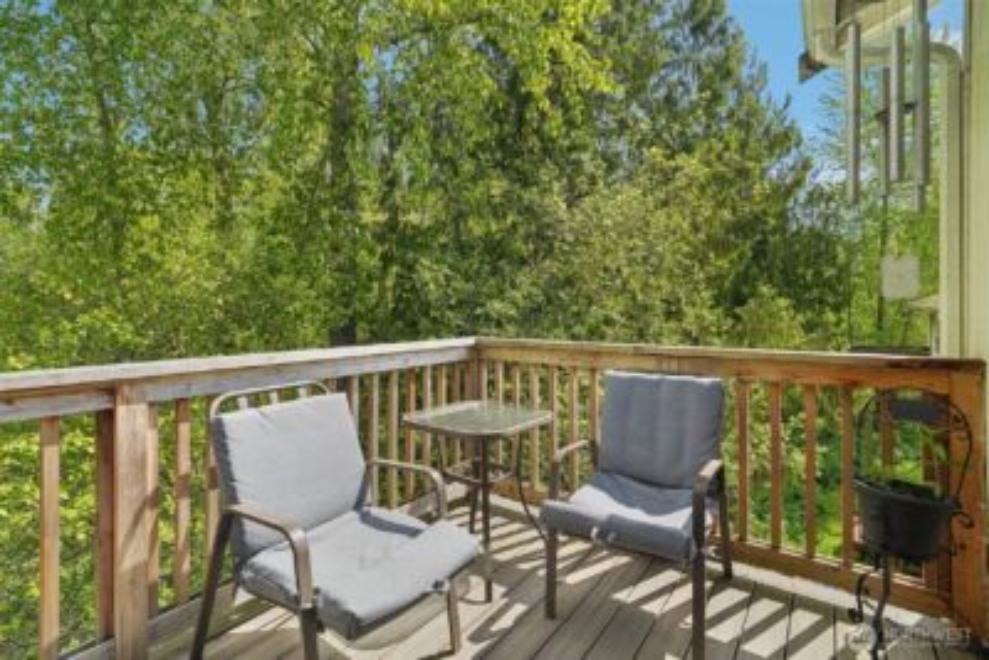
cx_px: 494
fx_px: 440
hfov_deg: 96.7
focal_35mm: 16
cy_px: 330
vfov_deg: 73.8
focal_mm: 16
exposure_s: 1/500
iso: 1600
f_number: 8
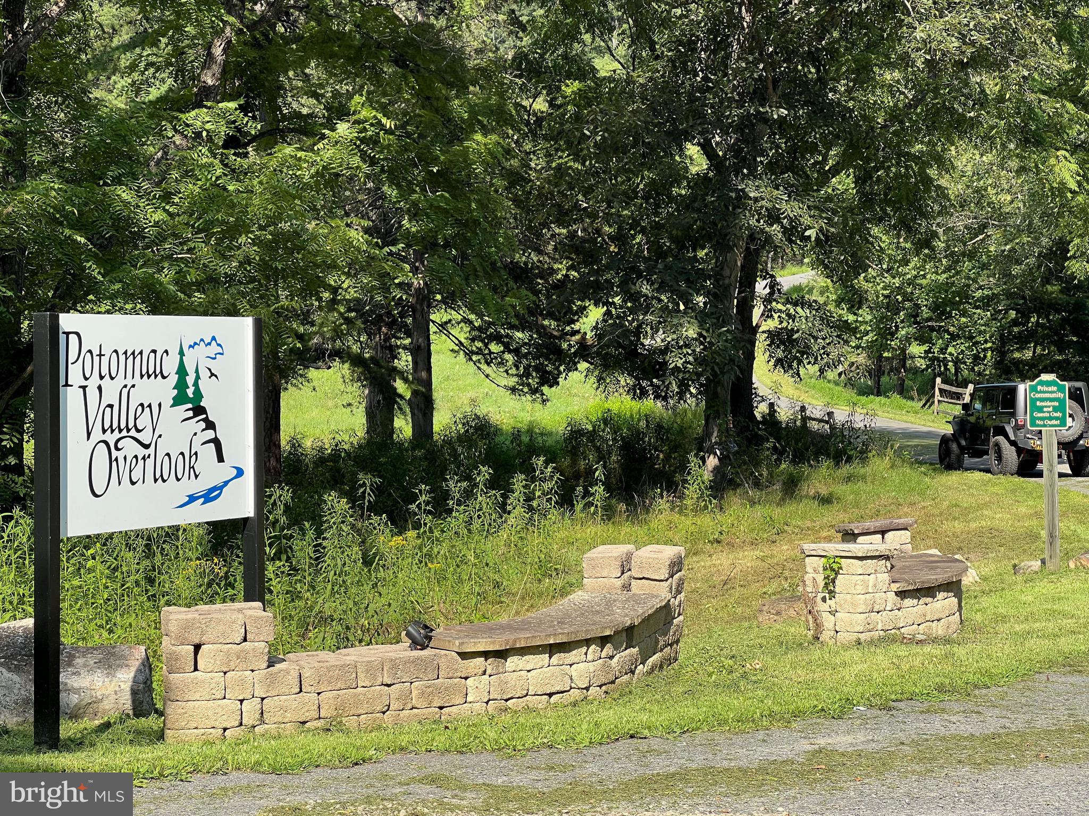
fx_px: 2422
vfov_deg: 19.1
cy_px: 408
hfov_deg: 25.3
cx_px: 544
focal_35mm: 77
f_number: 2.8
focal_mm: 9
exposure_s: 1/328
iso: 32
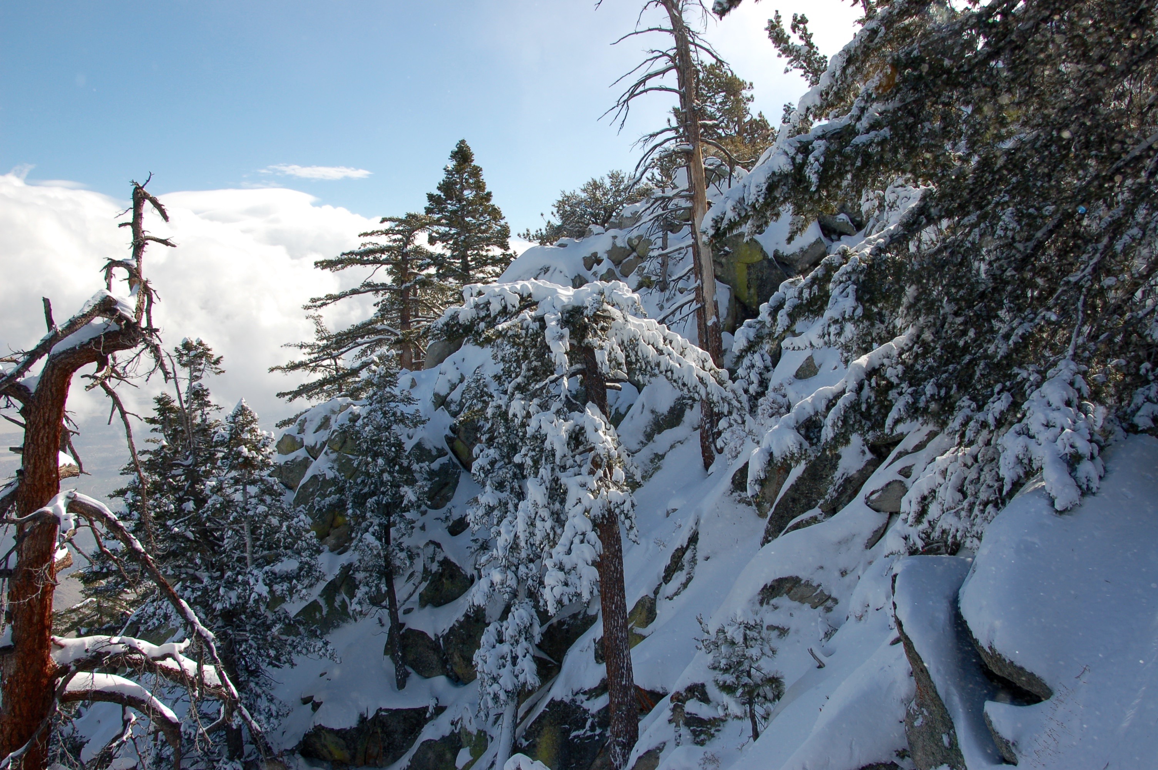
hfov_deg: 62.0
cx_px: 579
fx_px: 964
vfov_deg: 43.5
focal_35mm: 30
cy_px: 385
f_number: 9
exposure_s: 1/320
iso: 200
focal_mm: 20
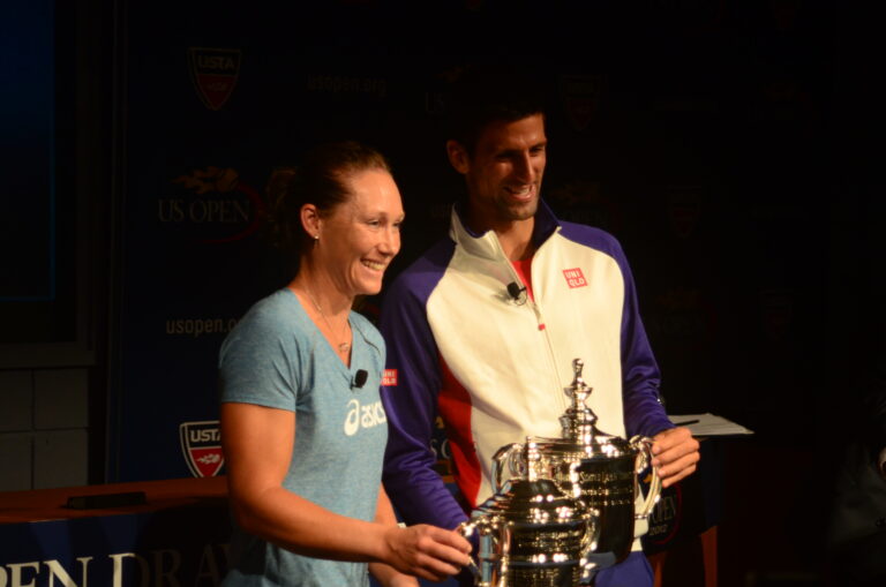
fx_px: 3132
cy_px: 294
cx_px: 443
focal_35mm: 128
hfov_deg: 16.1
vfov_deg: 10.7
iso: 1250
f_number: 4.5
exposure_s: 1/160
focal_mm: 85
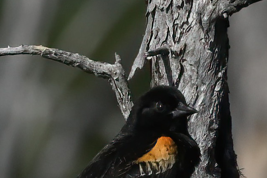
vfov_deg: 1.3
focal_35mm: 1042
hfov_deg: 2.0
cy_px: 177
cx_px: 250
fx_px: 7728
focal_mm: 500
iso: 800
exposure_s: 1/3200
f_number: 9
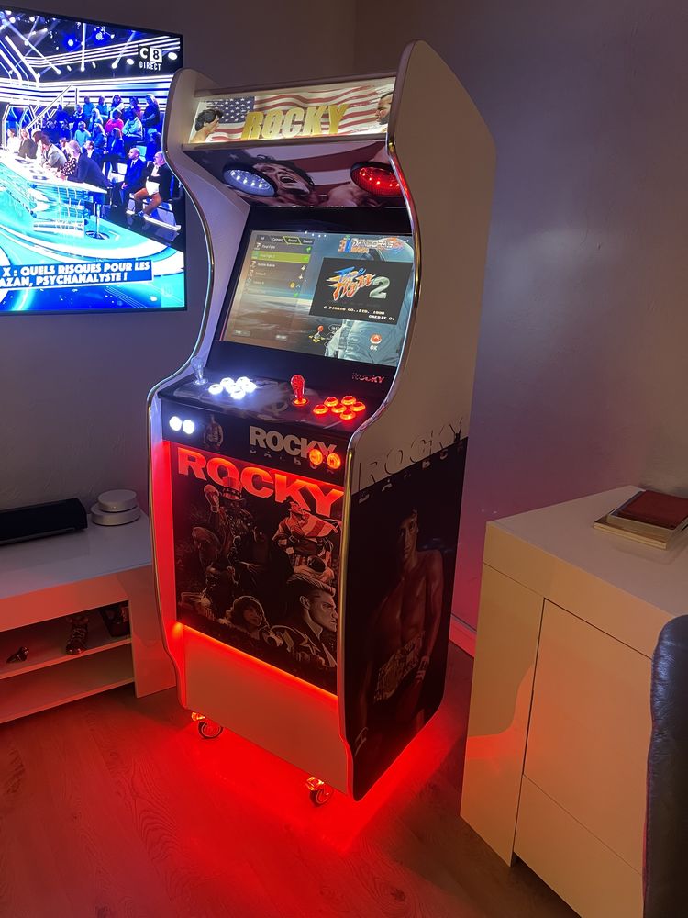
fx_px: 689
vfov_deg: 67.3
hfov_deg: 53.1
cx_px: 344
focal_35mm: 26
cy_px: 459
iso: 400
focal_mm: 5.1
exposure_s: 1/50
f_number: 1.6
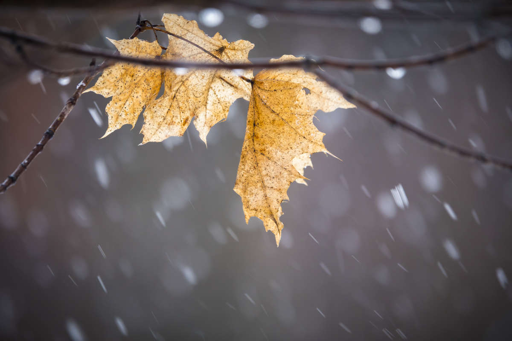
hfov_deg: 3.4
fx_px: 8533
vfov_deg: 2.3
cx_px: 256
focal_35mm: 600
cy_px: 170
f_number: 4
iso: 200
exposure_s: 1/250
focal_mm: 220
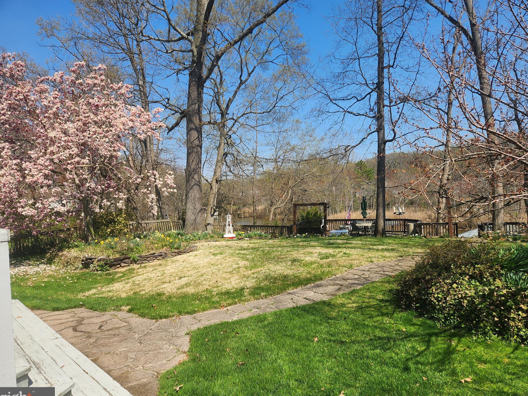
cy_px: 203
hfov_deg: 71.6
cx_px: 263
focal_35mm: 24
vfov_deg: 56.8
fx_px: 366
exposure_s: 1/1422
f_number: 1.8
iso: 20
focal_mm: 5.4
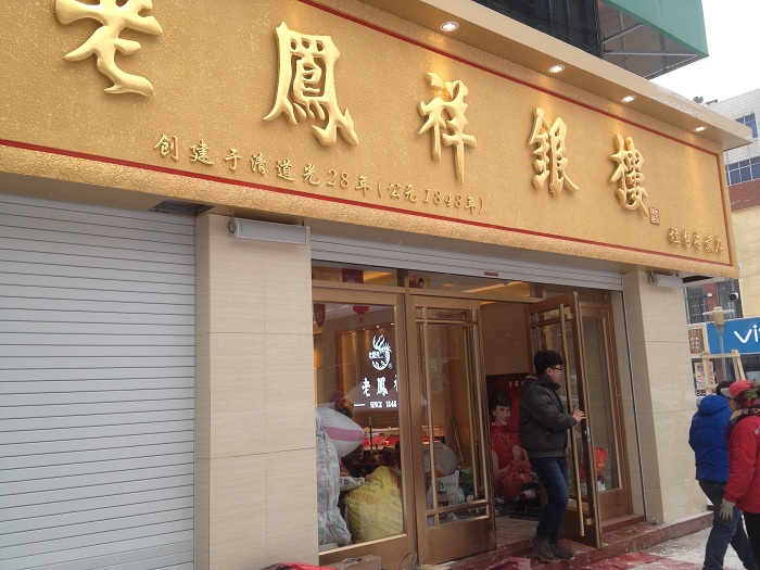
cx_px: 380
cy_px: 285
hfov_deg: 52.6
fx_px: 768
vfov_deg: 40.7
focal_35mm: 35
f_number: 2.4
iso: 50
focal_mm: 4.28
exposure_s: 1/283
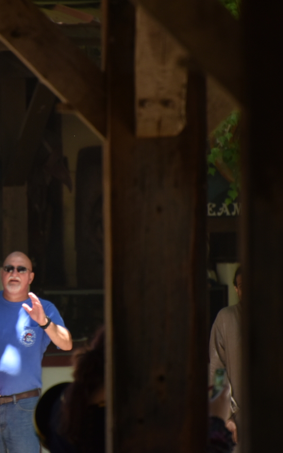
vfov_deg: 4.6
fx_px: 5676
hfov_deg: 2.9
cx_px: -33
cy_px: 226
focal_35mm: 460
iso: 720
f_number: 5.6
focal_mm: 300
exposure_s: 1/640
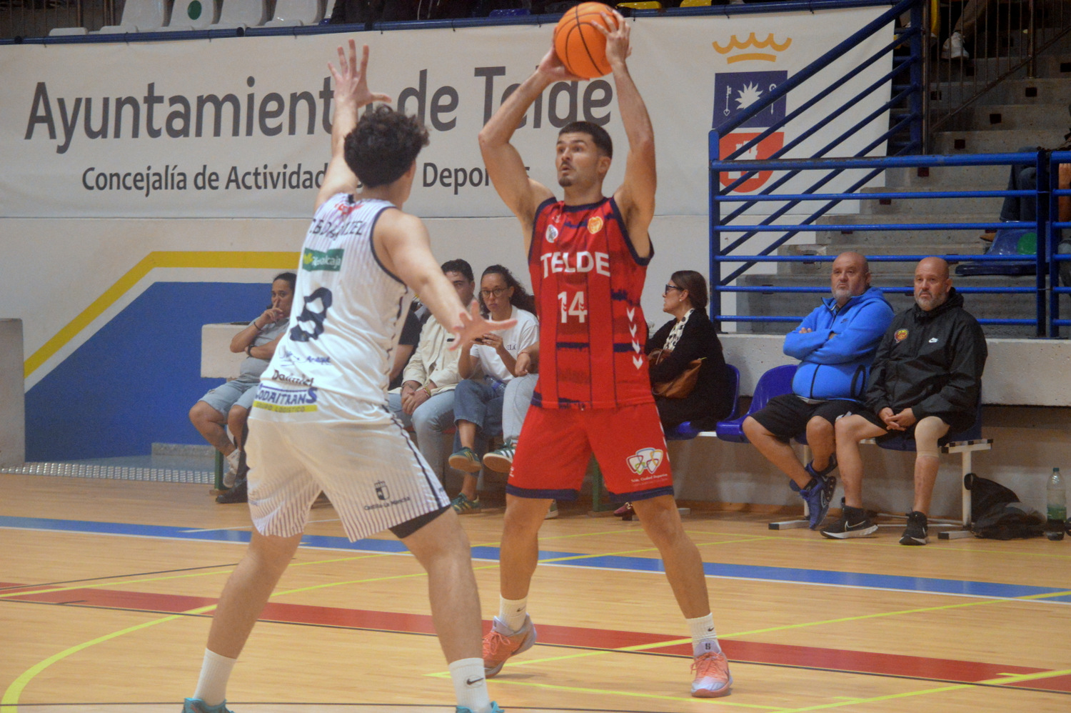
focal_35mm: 129
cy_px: 356
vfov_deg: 10.6
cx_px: 536
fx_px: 3835
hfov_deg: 15.9
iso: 3200
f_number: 6.3
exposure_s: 1/400
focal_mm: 86
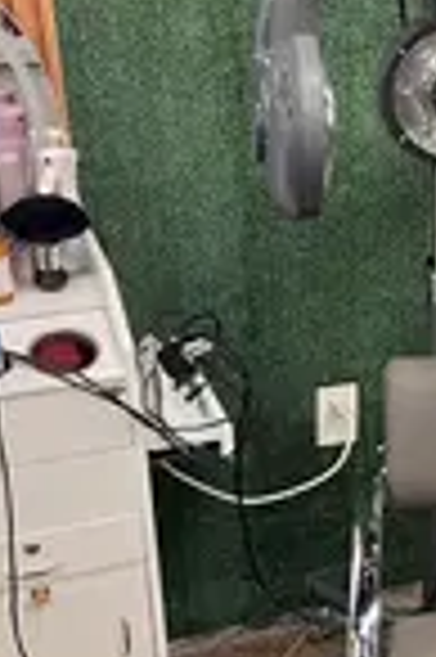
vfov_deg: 27.3
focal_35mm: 74
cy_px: 392
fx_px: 1347
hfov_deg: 17.4
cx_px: 539
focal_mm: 5.7
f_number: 1.5
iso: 100
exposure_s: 1/60
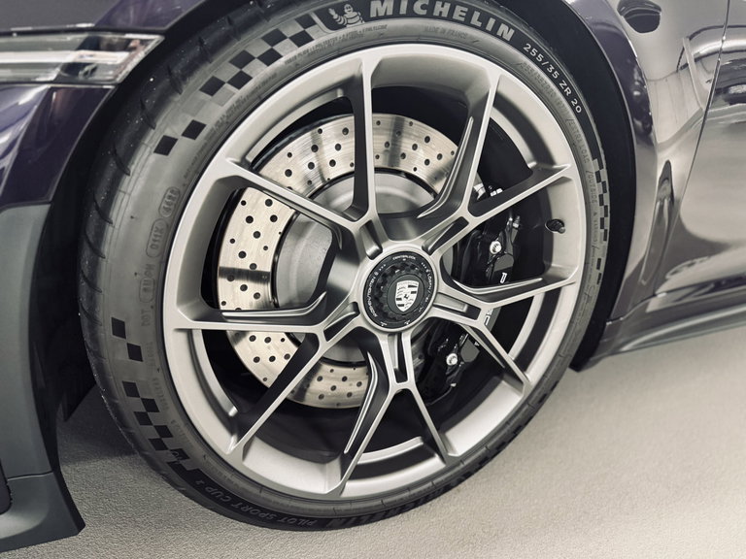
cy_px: 280
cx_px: 373
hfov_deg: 71.6
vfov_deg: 56.8
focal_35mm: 24
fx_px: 517
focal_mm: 6.76
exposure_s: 1/33
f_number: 1.78
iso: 640
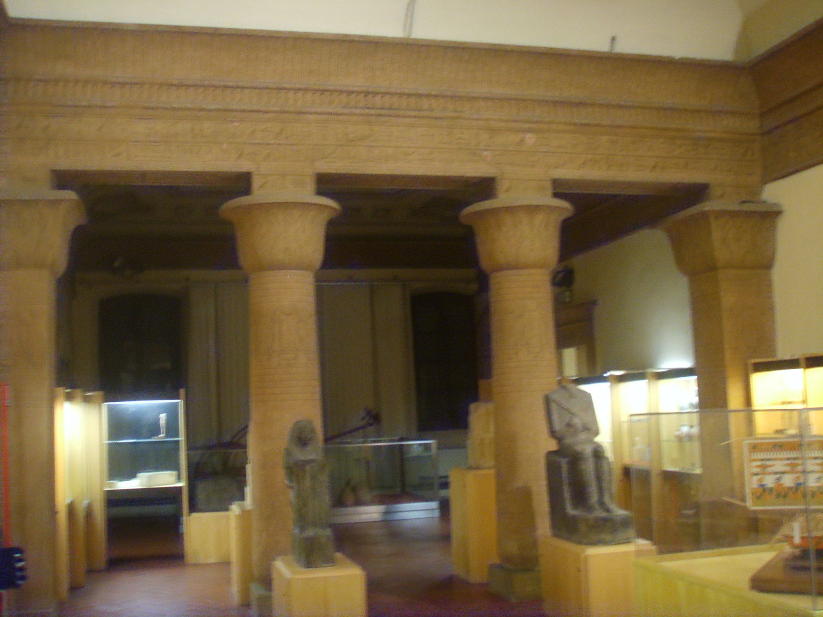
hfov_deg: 47.9
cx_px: 412
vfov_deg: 36.8
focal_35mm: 39
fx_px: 927
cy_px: 308
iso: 150
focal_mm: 6.6
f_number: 3.5
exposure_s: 1/2
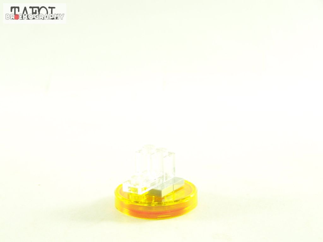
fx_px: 765
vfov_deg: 18.0
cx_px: 162
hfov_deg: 23.8
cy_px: 121
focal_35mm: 82
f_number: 3.2
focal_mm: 13.7
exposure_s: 1/60
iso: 400
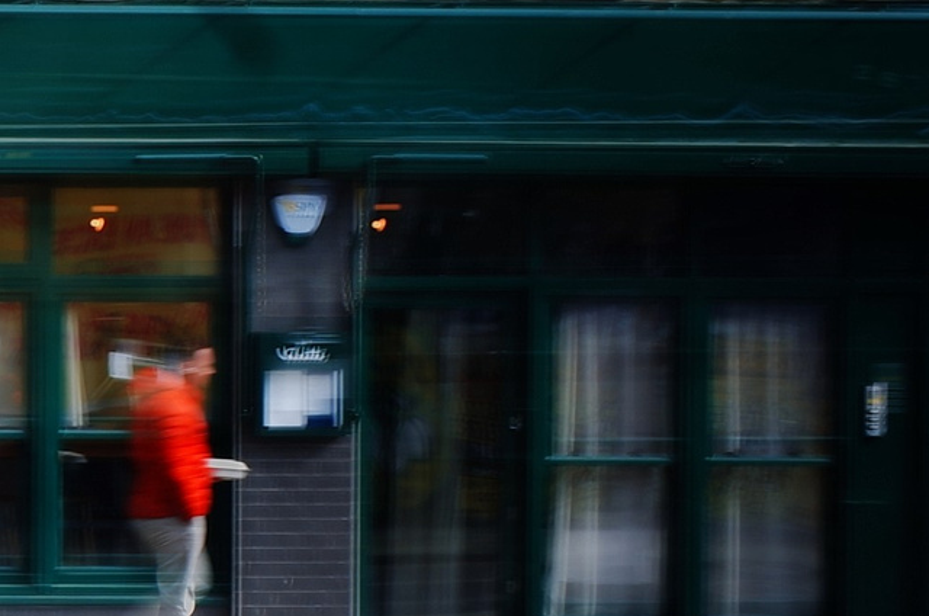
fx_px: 2884
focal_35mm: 112
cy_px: 391
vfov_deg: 12.2
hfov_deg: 15.4
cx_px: -803
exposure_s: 1/15
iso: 100
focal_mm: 18.3
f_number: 16
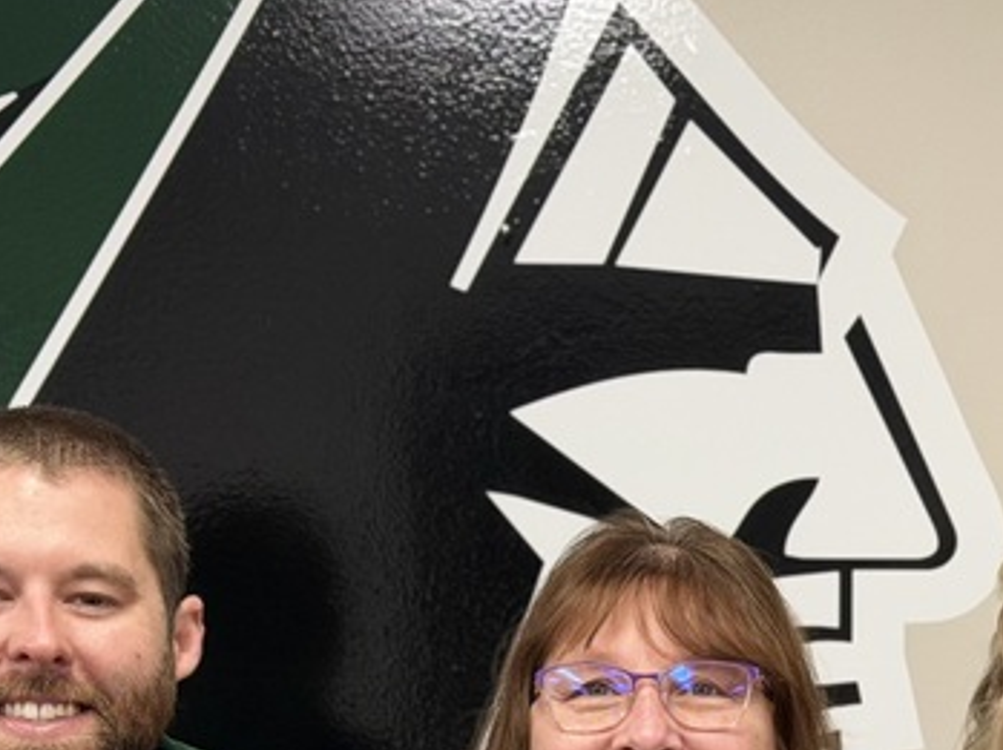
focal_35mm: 141
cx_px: 874
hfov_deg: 13.9
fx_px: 4081
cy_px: 1092
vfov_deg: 10.2
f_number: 1.78
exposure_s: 1/60
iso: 100
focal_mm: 6.76
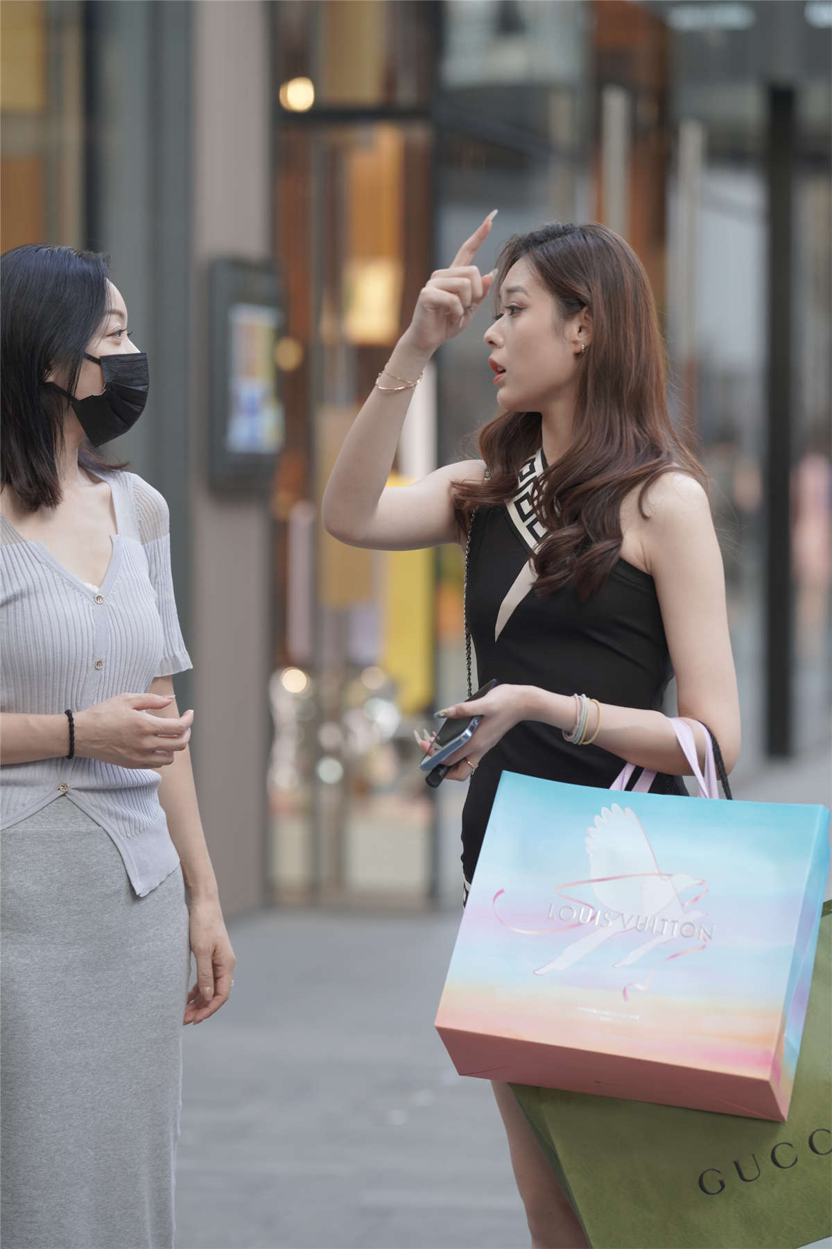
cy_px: 624
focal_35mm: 135
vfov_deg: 15.2
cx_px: 416
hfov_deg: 10.2
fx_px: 4680
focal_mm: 135
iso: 640
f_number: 2.8
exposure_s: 1/500
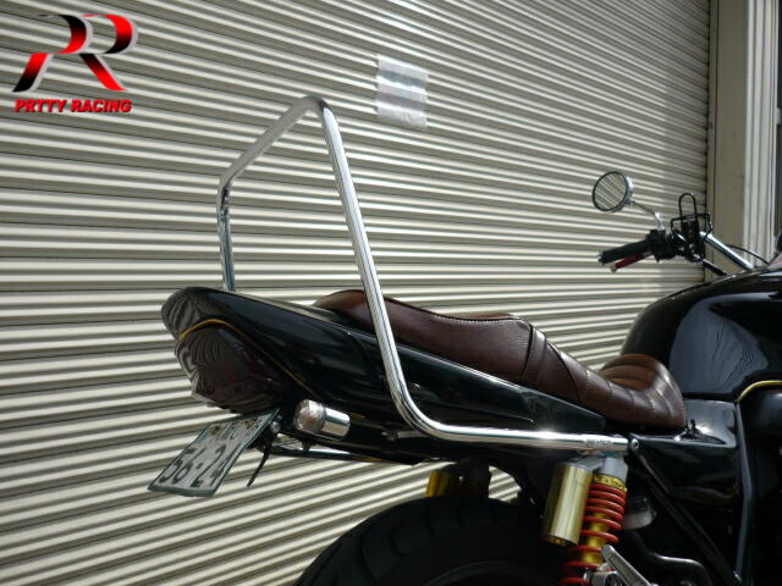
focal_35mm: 33
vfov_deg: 42.9
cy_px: 293
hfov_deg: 55.4
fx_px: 745
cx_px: 391
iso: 100
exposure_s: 1/200
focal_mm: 5.5
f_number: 8
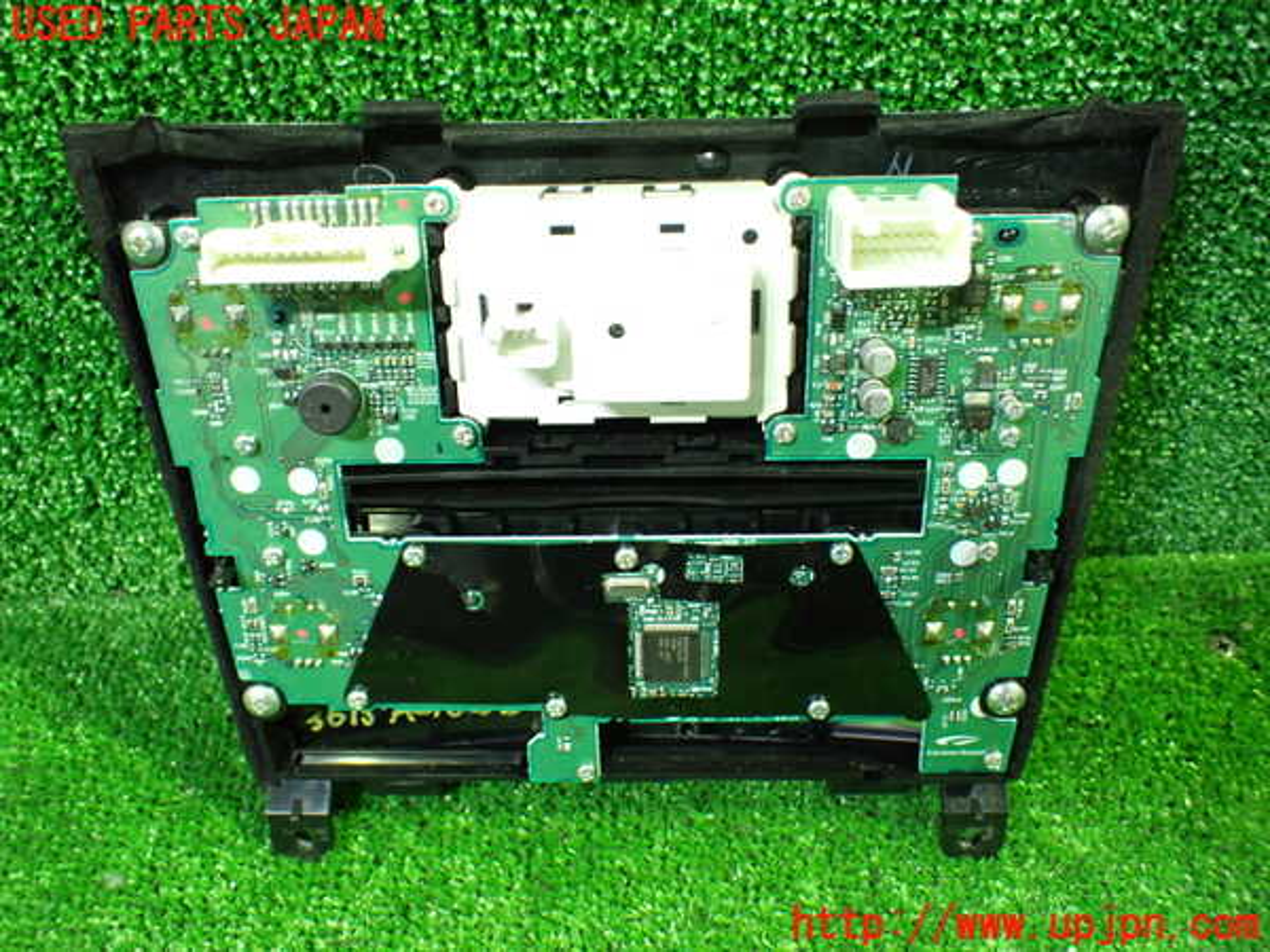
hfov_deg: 60.0
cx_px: 635
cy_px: 476
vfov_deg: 46.8
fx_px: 1101
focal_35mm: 30
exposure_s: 1/30
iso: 1000
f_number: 2.3
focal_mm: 5.4
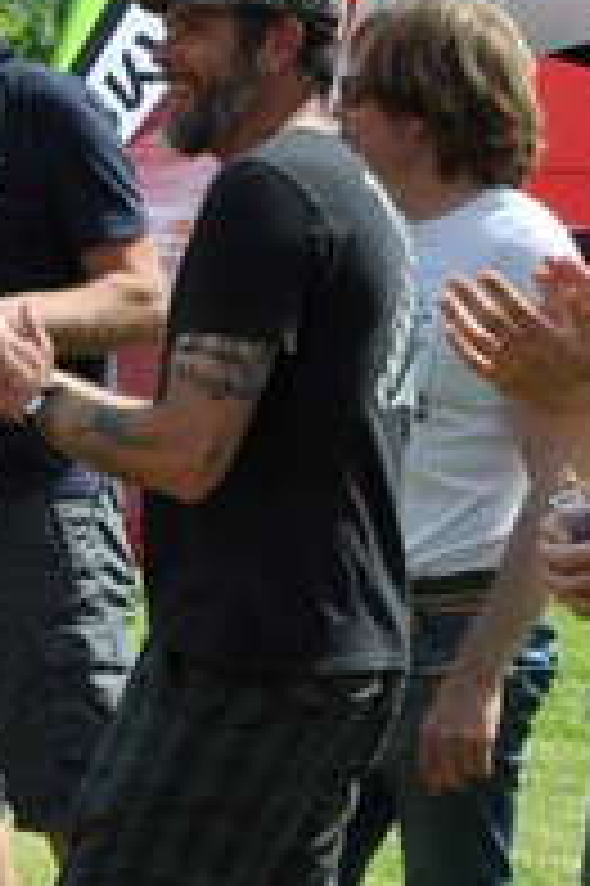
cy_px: 216
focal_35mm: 193
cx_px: -622
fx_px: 4753
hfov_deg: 6.9
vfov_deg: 10.6
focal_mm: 32
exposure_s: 1/160
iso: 200
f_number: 13
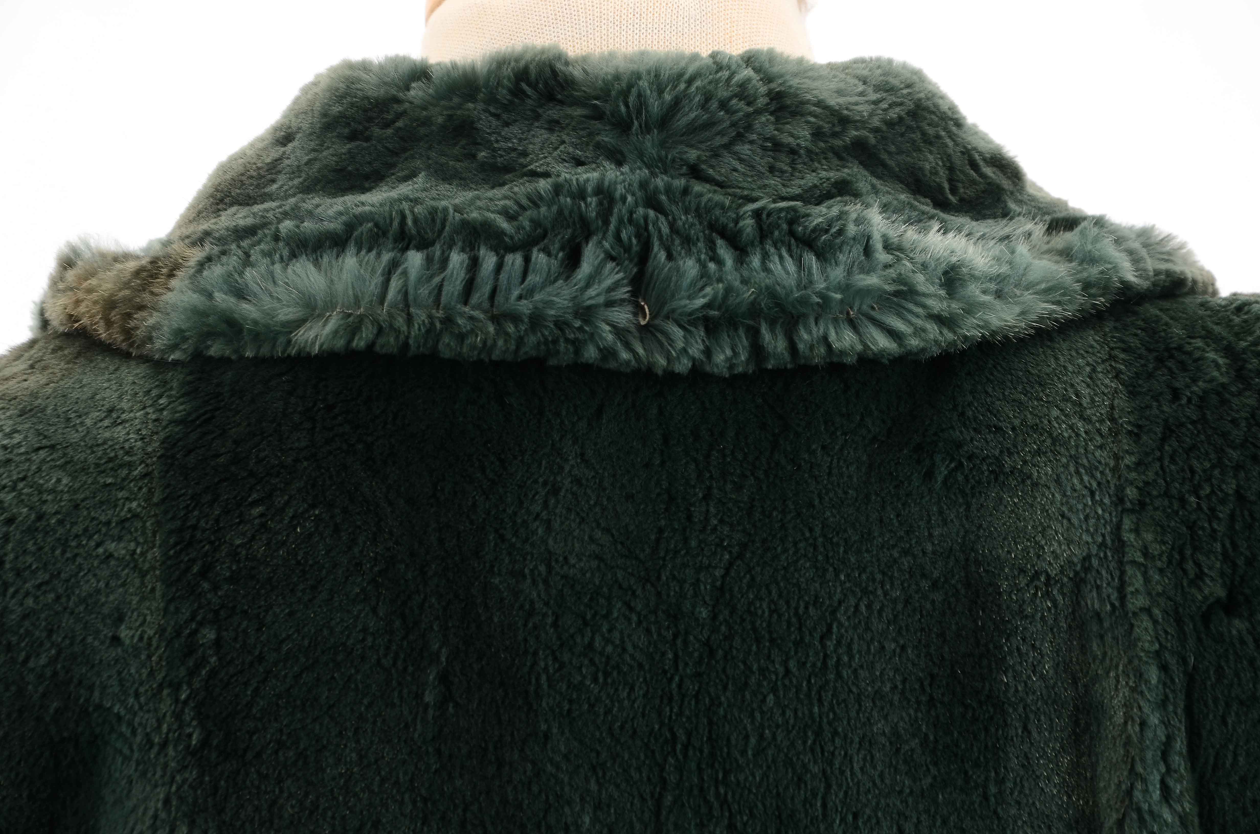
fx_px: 4715
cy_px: 417
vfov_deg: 10.1
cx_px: 630
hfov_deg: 15.2
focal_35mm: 135
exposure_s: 1/60
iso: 160
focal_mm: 90
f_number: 8
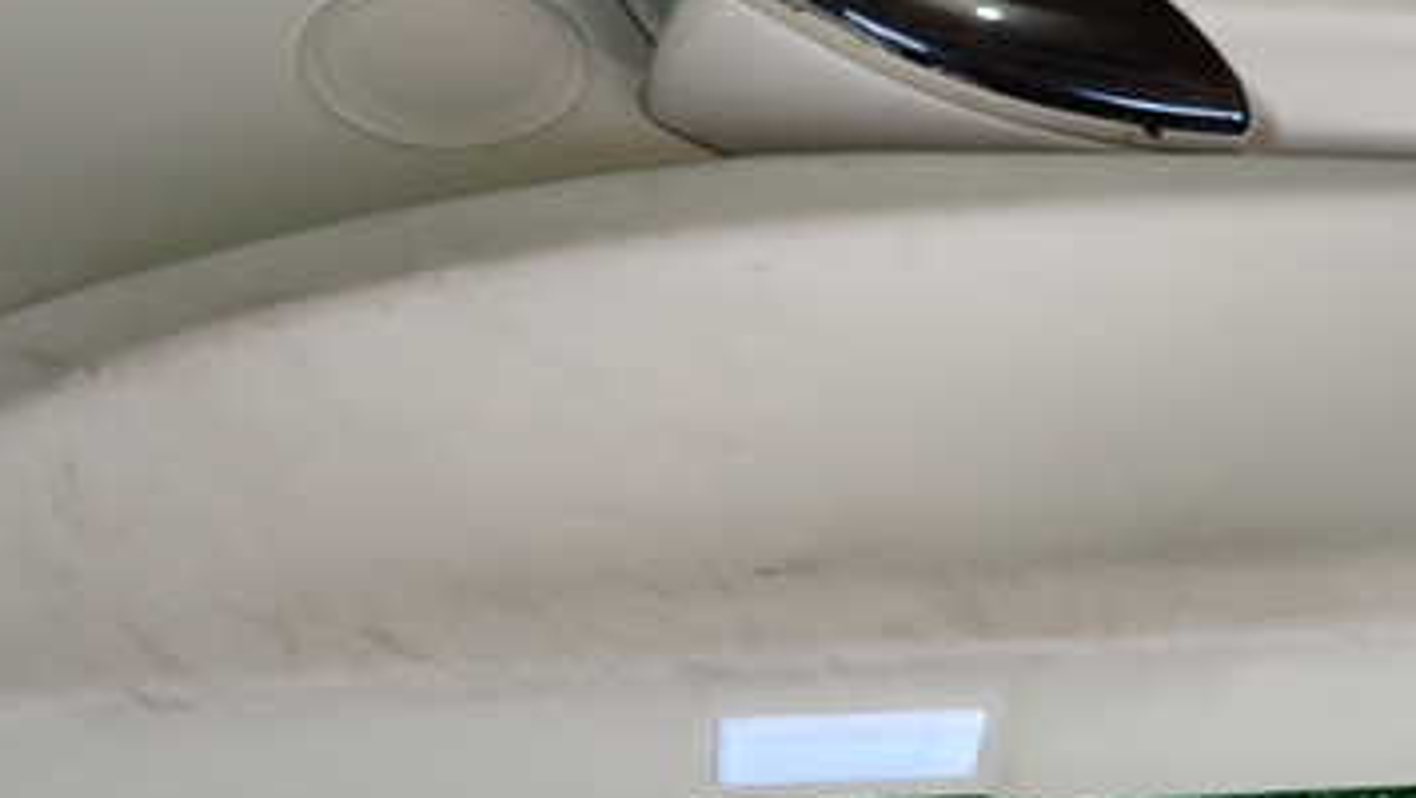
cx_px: 706
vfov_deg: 26.0
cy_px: 435
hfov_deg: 44.6
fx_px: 1728
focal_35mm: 46
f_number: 2
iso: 200
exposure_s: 1/80
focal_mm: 4.5
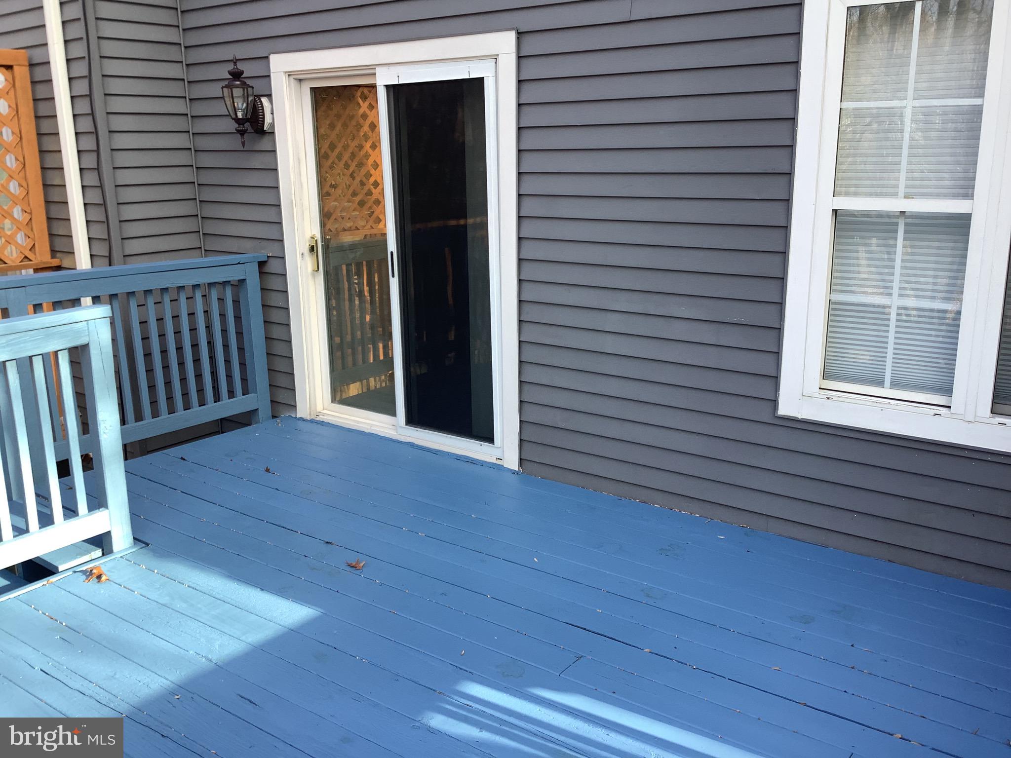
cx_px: 506
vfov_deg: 45.4
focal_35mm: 31
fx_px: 905
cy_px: 379
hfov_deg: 58.4
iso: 25
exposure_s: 1/122
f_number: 2.4
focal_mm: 3.3
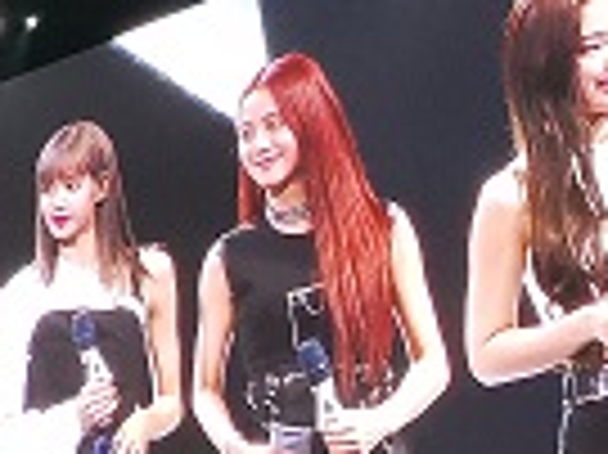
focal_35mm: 95
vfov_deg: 15.5
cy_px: 198
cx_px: -320
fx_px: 1667
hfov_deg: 18.2
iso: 250
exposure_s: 1/29.3
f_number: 2.2
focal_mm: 2.35
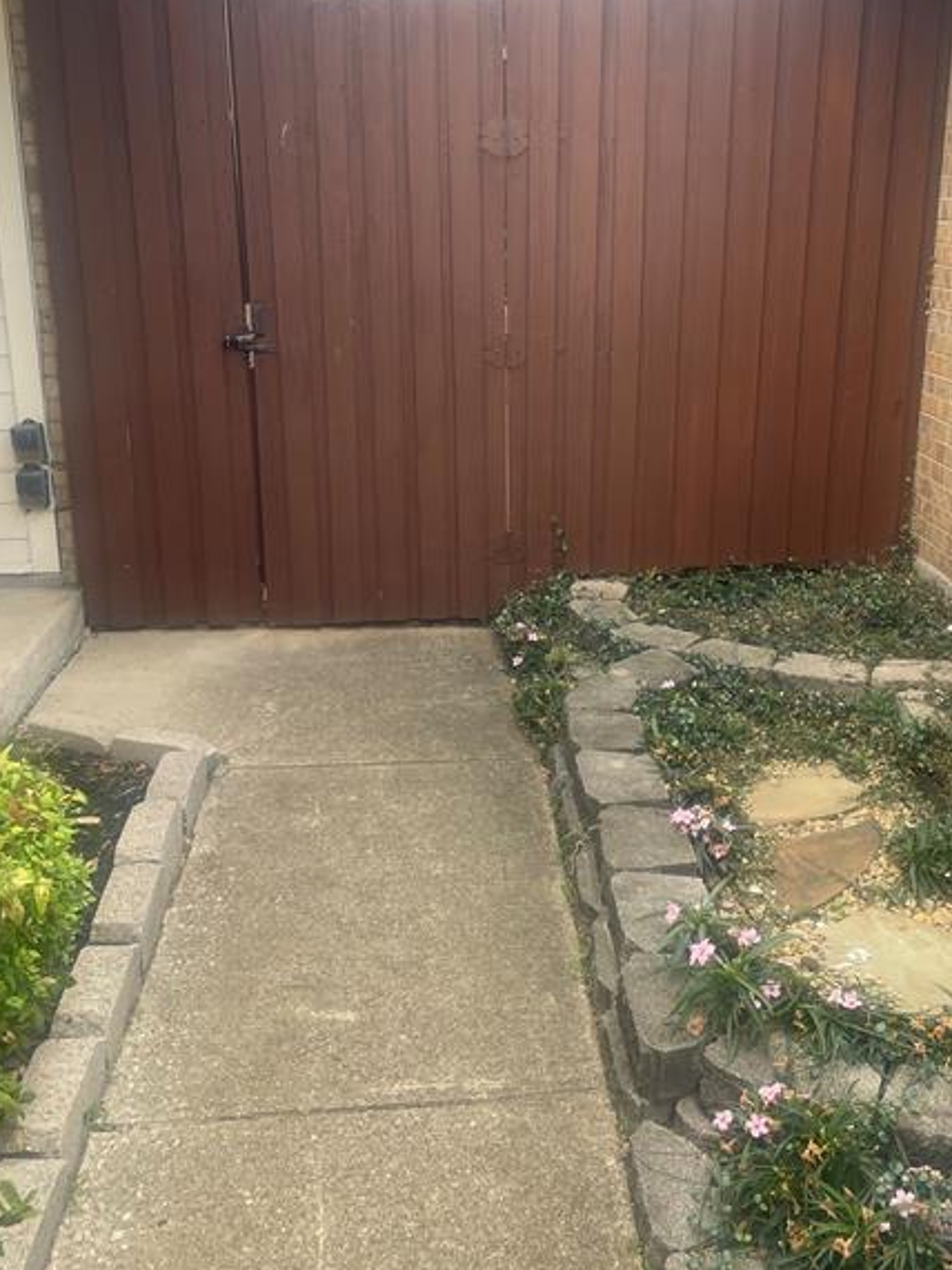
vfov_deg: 52.5
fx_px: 1284
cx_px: 561
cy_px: 547
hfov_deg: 40.5
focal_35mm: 35
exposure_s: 1/296
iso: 32
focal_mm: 4.2
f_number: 1.6
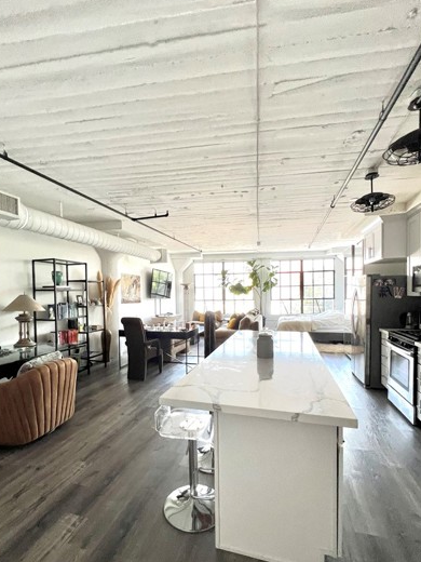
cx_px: 191
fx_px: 259
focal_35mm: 16
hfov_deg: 77.9
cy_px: 304
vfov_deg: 94.3
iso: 100
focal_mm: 1.57
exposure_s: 1/99
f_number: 1.8
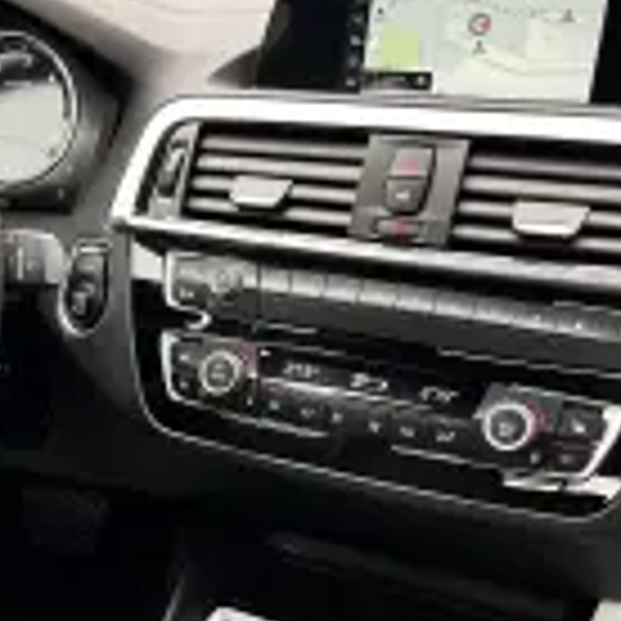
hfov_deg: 27.4
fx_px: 1218
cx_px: 40
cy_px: 468
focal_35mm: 60
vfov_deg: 28.2
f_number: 1.6
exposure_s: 1/102
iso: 100
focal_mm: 5.1
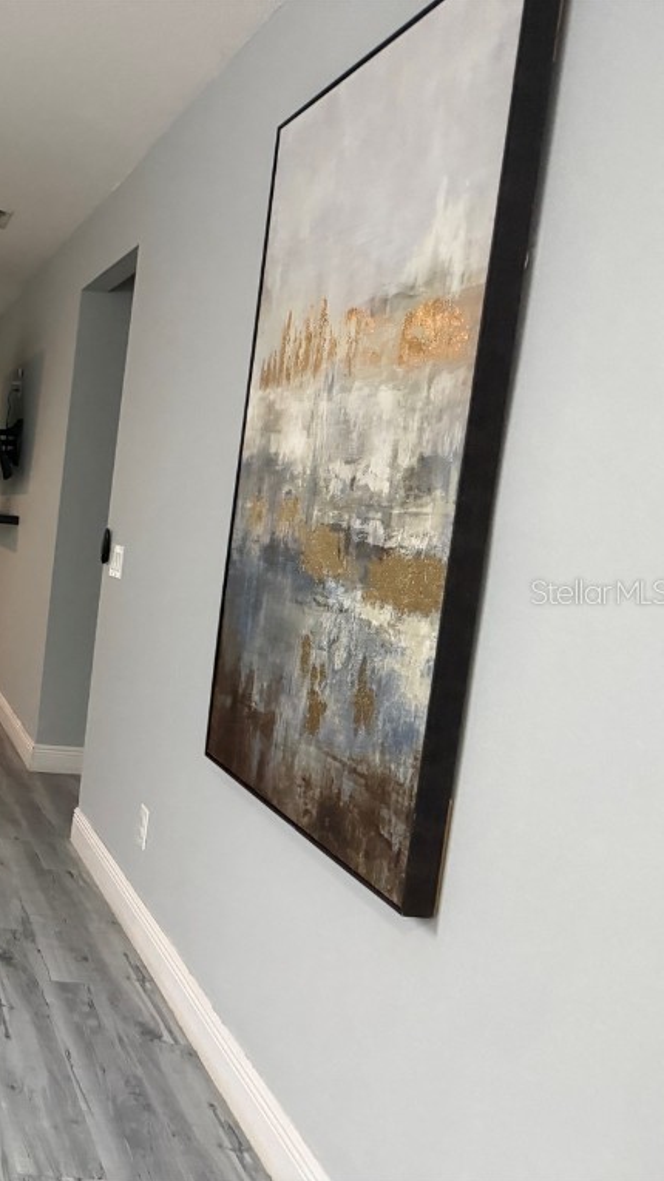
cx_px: -114
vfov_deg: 56.6
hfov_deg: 29.4
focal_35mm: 35
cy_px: 591
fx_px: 1096
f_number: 1.78
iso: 500
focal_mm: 6.76
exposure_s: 1/60
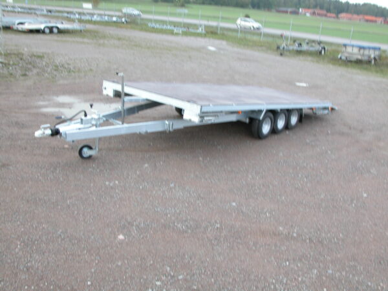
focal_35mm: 34
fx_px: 381
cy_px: 146
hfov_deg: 54.0
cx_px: 194
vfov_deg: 41.8
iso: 100
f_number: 4
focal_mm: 8.9
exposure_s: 1/99.4
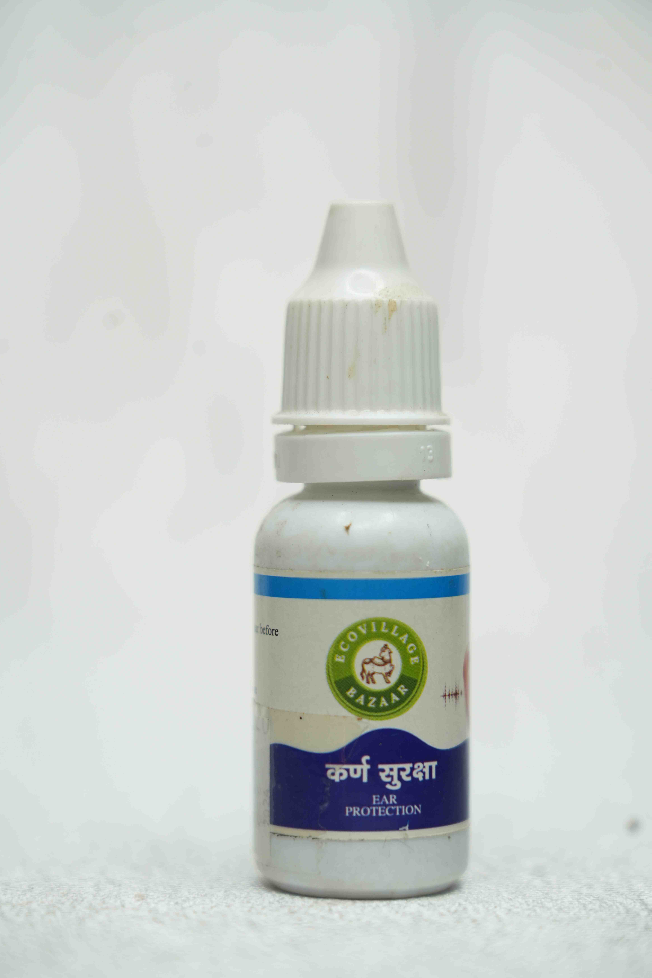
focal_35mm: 106
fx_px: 2879
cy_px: 493
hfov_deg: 12.9
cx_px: 324
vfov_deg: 19.3
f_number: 5
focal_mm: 105
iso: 320
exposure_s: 1/125
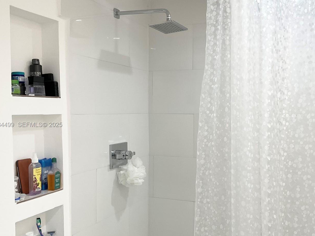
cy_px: 125
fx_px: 346
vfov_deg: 37.7
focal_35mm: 38
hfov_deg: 48.7
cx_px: 188
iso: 50
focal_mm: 3
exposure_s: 1/120
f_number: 1.8
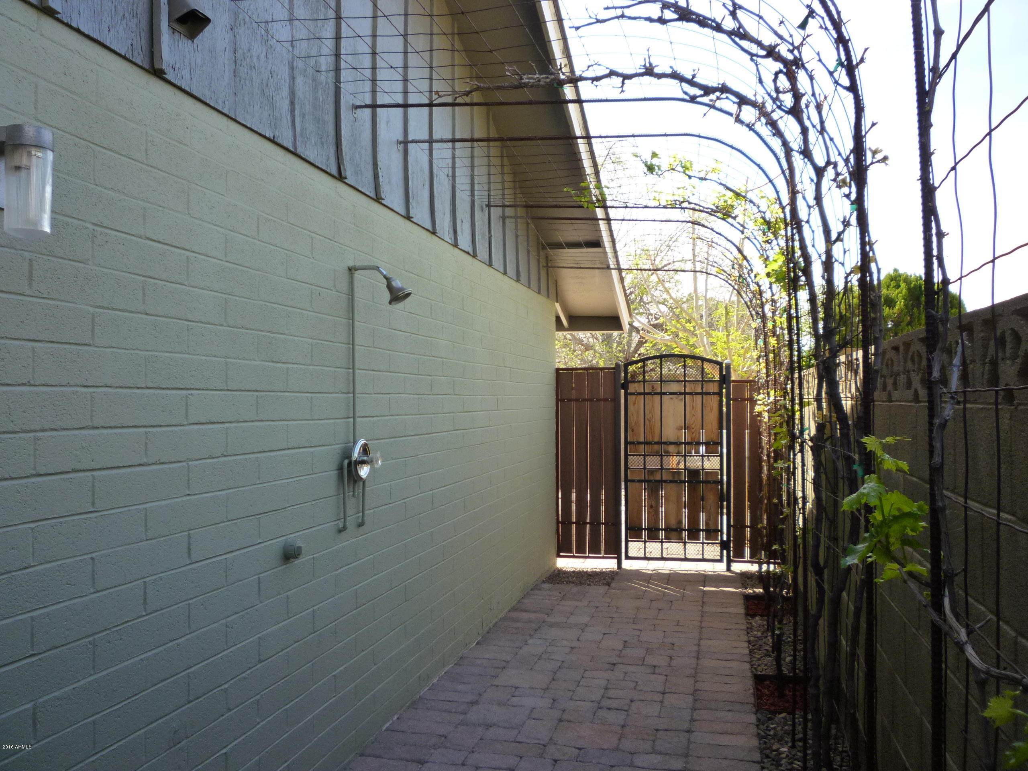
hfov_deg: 61.7
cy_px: 386
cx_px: 514
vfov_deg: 48.2
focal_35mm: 29
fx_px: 861
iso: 125
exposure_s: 1/200
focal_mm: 5.2
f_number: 3.3
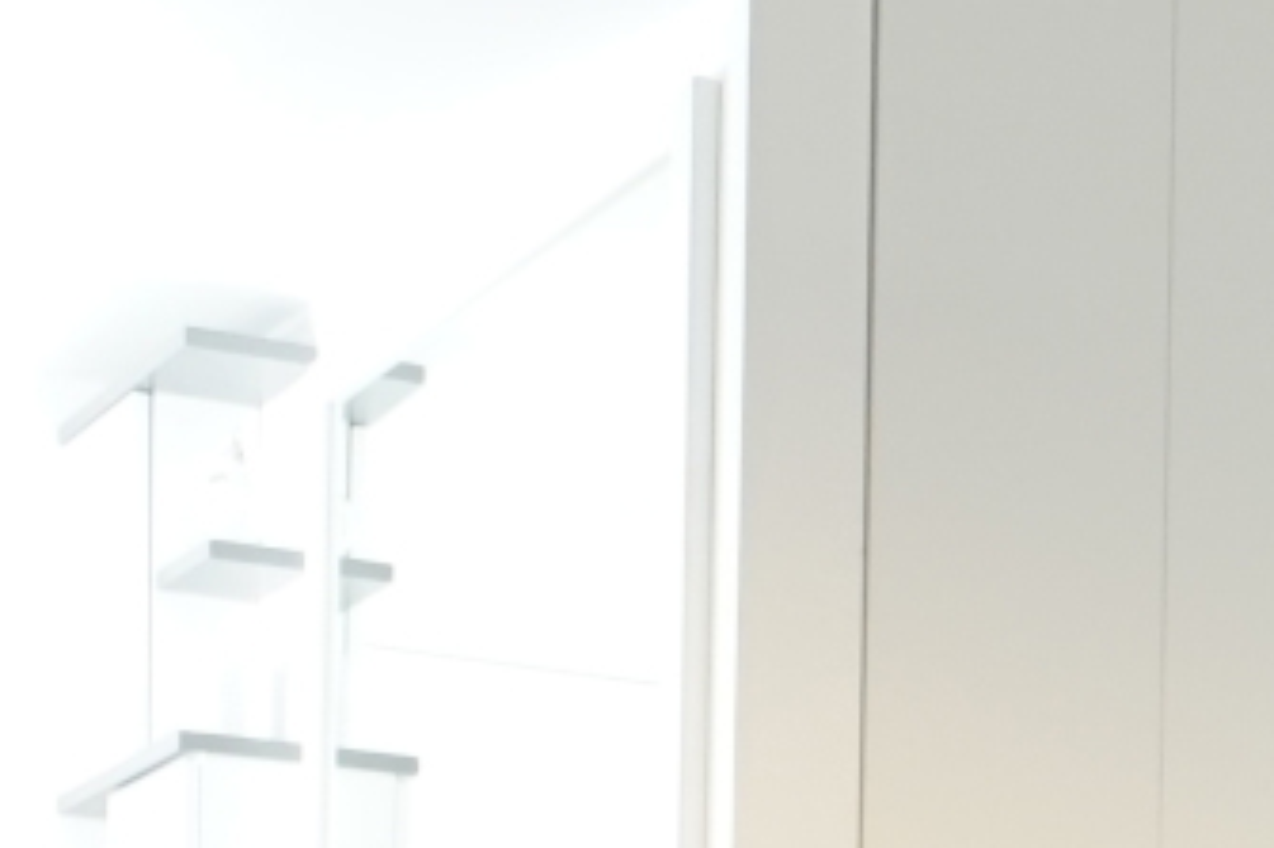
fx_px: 3785
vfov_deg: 11.8
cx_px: 1380
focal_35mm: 107
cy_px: 1534
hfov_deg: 18.4
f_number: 3.2
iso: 800
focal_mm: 14
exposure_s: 1/60
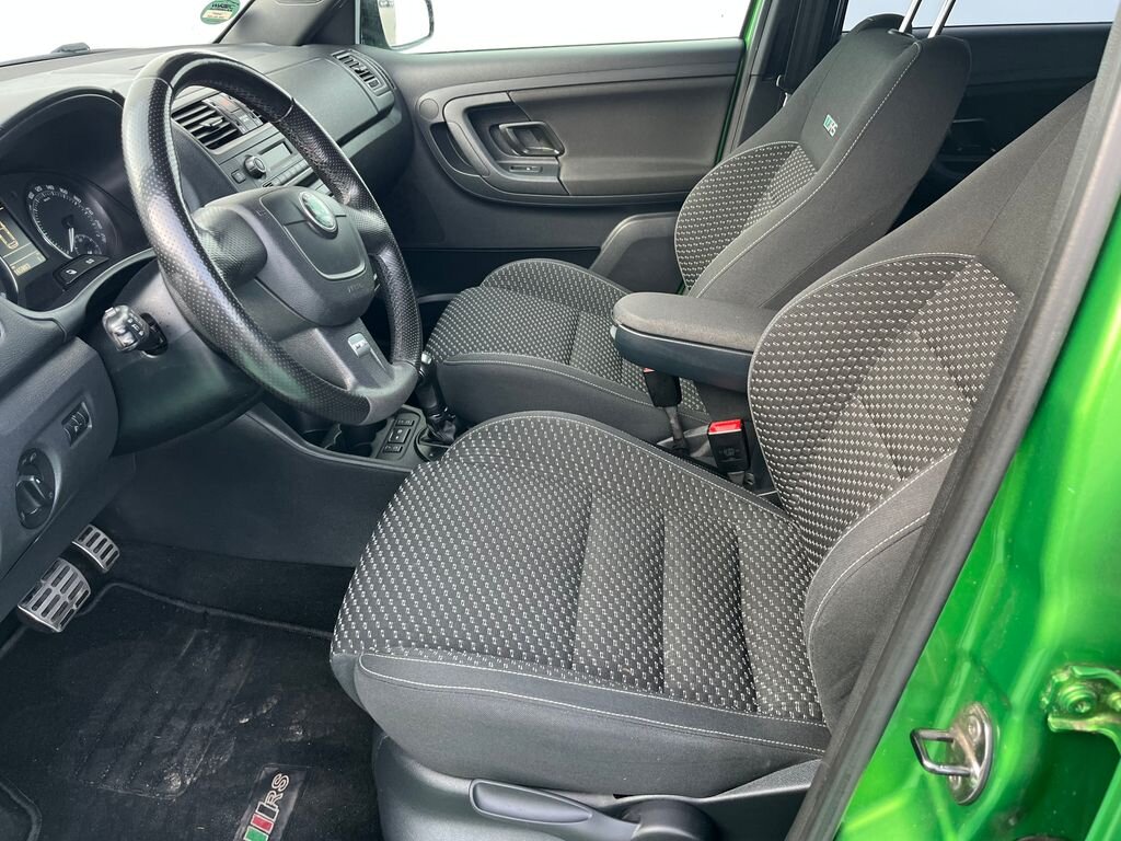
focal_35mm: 26
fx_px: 842
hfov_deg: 67.3
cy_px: 420
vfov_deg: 53.1
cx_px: 560
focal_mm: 5.1
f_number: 1.6
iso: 125
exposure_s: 1/101
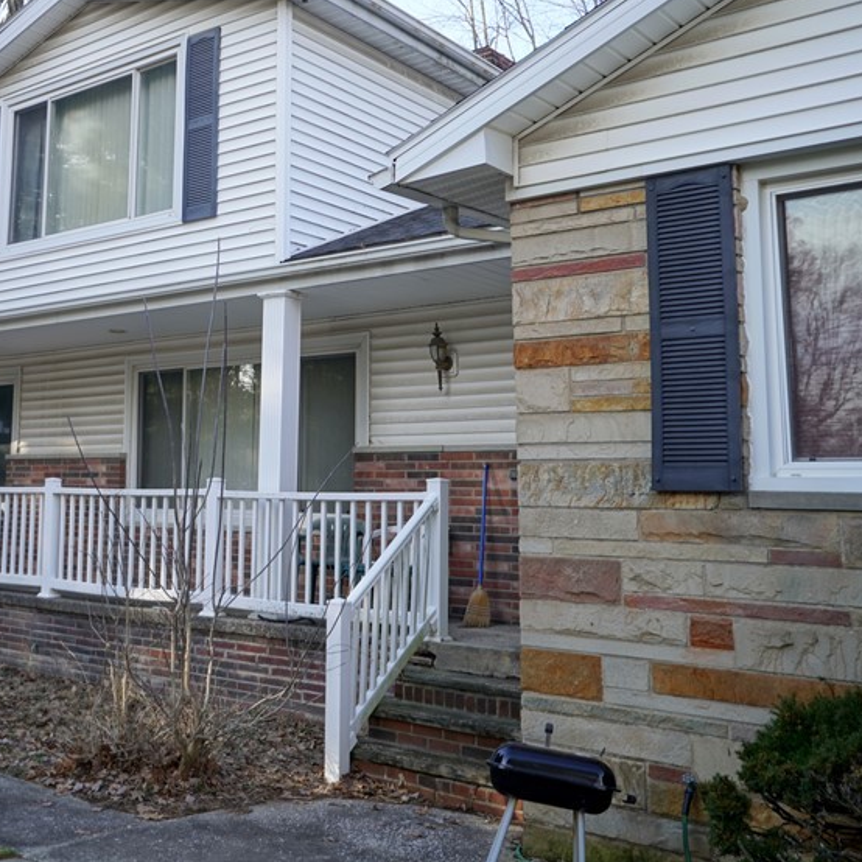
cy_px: 356
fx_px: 1127
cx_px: 173
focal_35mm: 40
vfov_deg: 41.7
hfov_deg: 40.2
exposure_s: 1/160
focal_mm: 16
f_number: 3.5
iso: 100
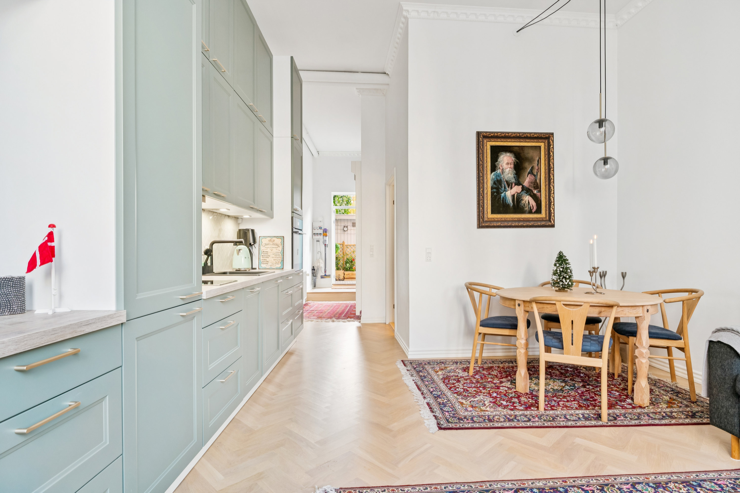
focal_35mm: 19
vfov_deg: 65.2
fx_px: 385
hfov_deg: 87.7
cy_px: 246
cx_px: 370
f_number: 7.1
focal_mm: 12.5
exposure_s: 1/15
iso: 250
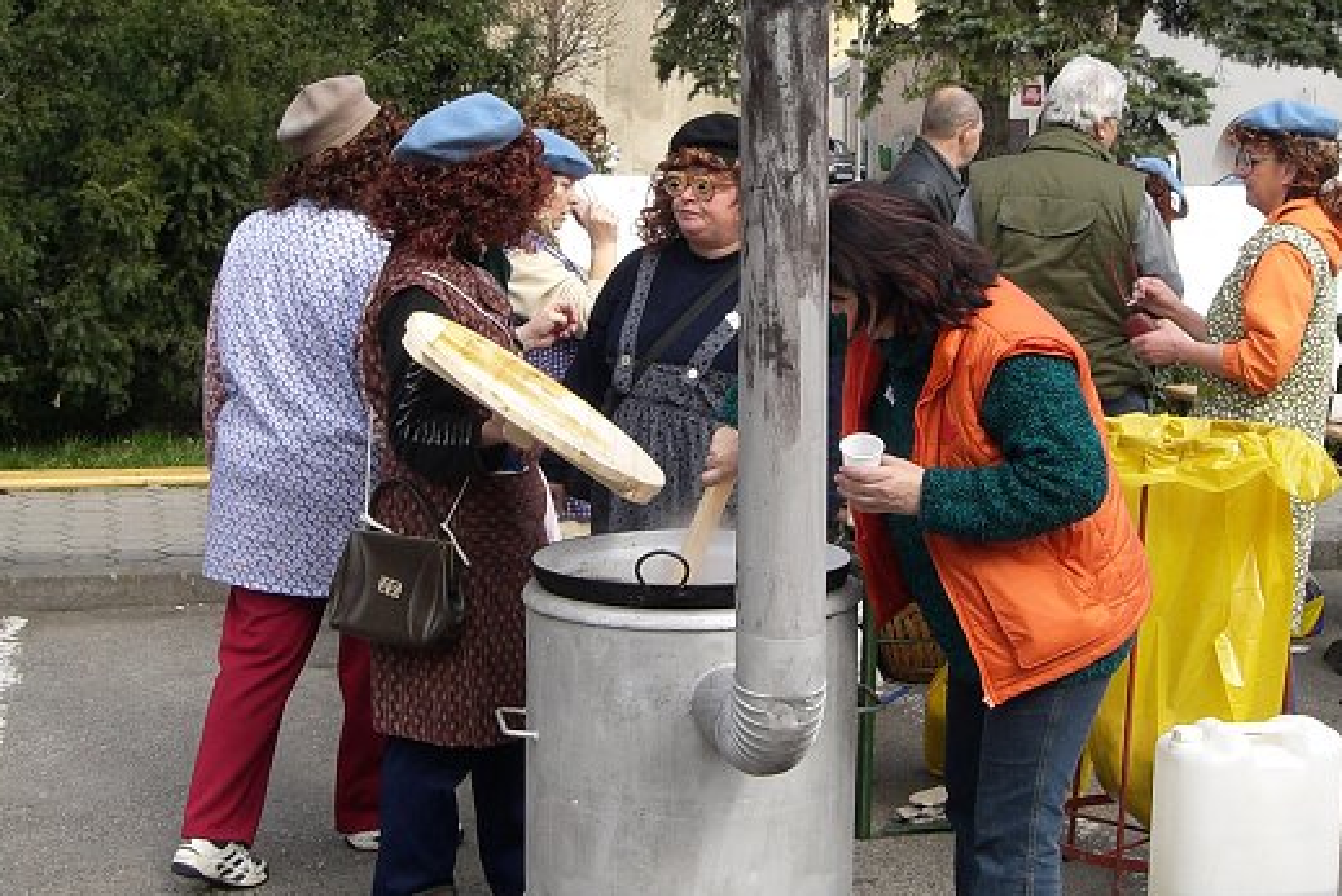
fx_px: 2275
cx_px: 702
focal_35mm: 61
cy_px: 378
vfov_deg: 22.3
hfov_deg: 32.9
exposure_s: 1/250
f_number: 4.4
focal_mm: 6.3
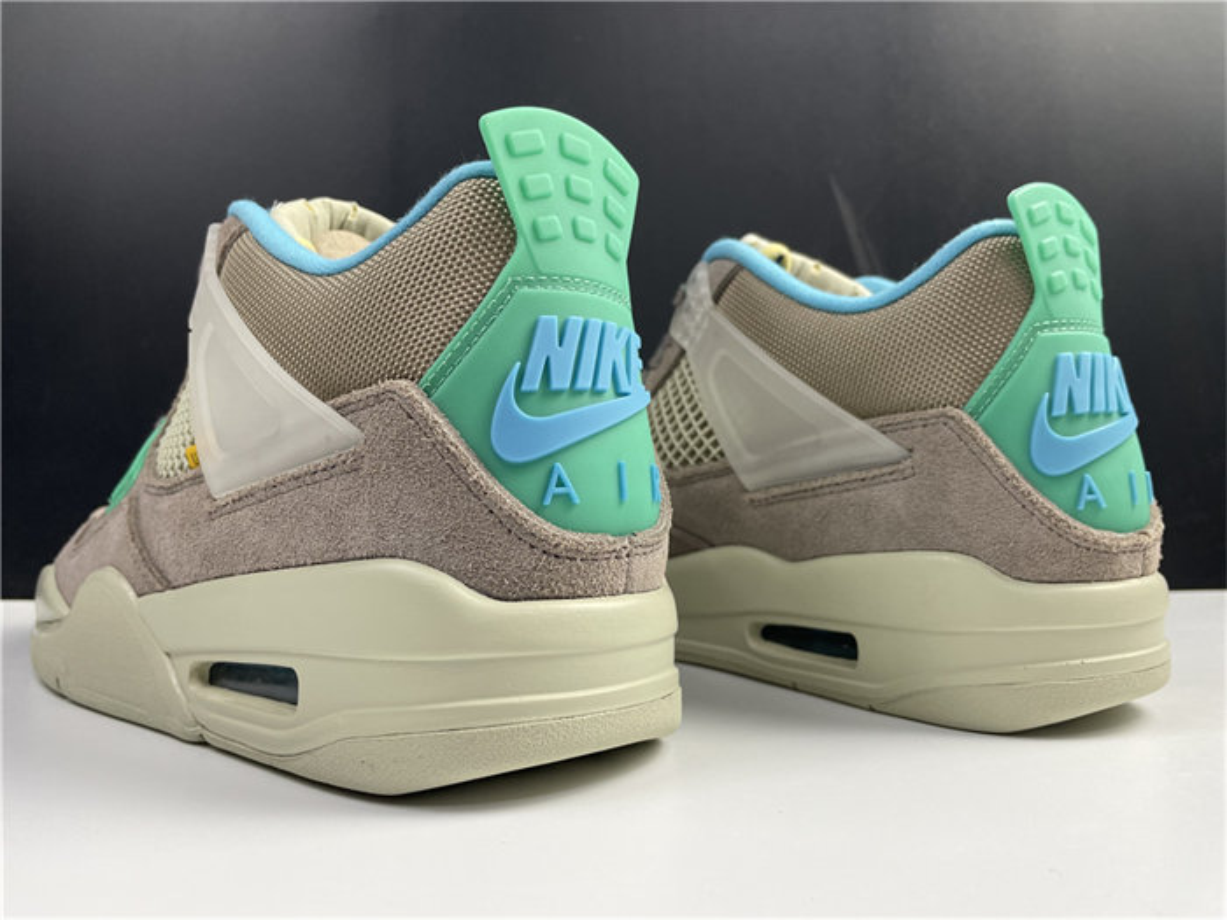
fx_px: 922
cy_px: 460
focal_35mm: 26
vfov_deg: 53.1
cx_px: 614
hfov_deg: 67.3
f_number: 1.6
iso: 80
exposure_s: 1/100
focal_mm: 4.2
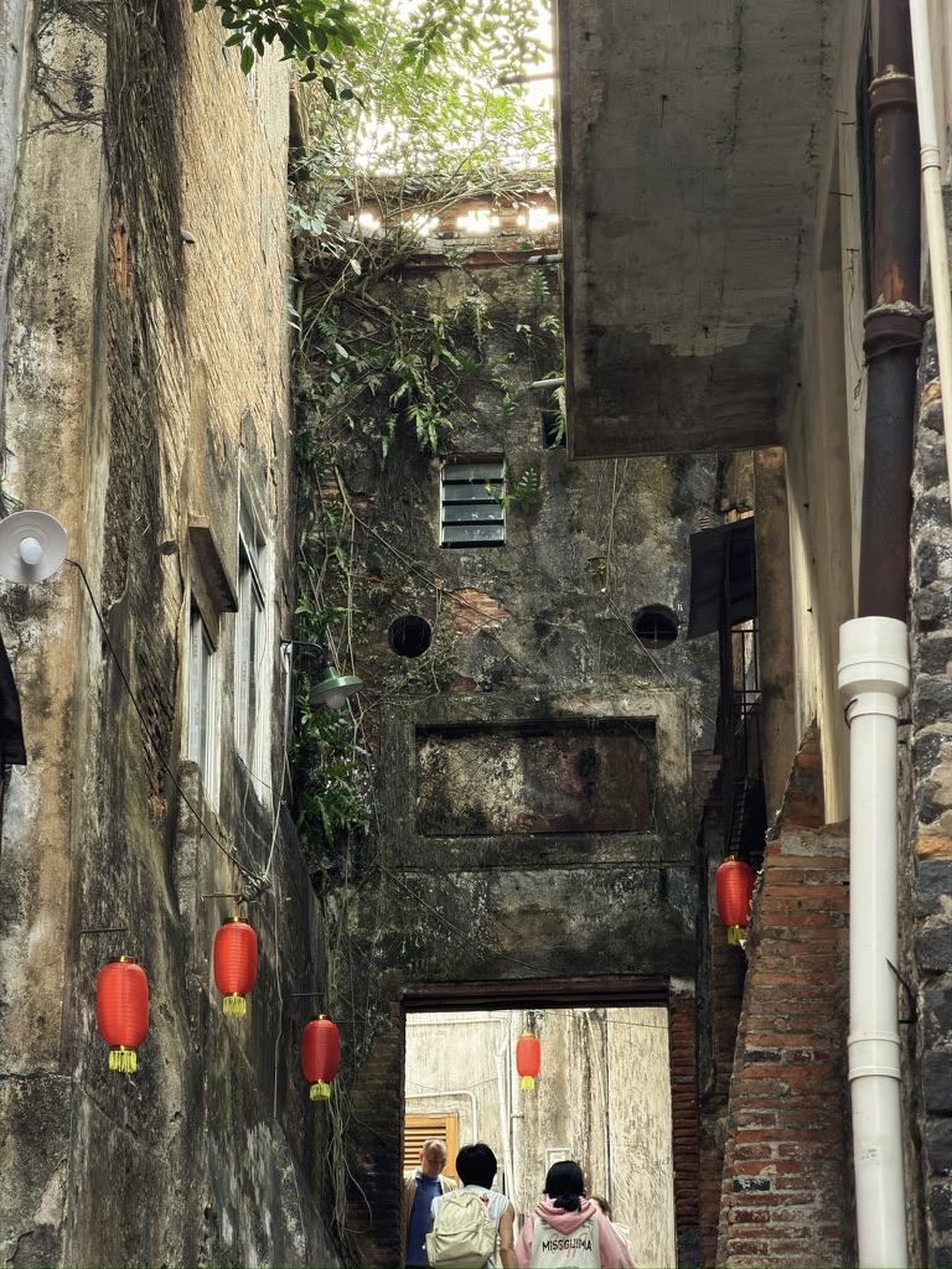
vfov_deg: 19.6
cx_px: 476
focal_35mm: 100
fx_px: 3667
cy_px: 634
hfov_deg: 14.8
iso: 100
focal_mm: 16.89
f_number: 2.8
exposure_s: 1/121
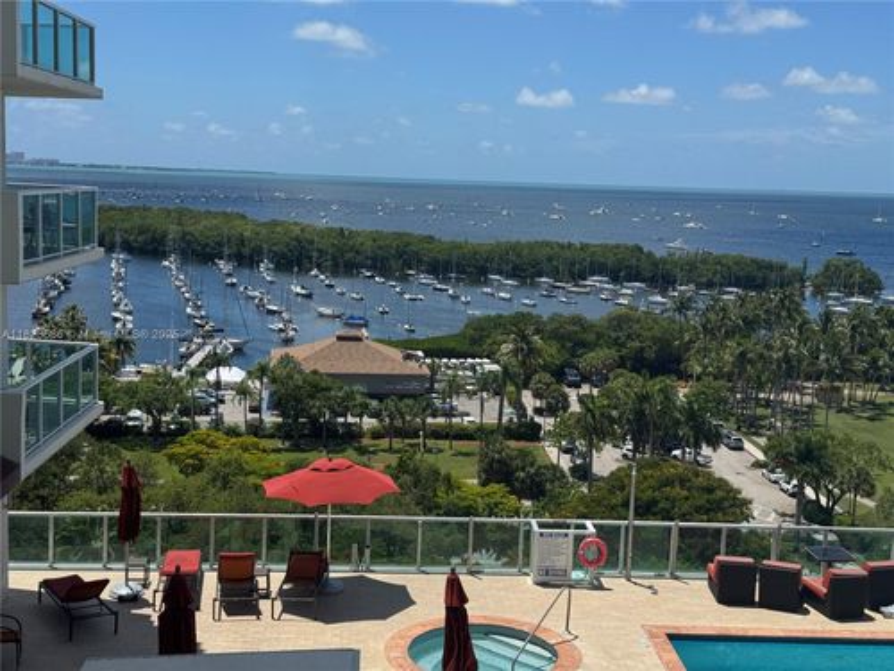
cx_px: 447
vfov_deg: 30.3
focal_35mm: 48
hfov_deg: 39.7
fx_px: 1240
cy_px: 336
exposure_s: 1/5848
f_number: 1.78
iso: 64
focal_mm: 6.76
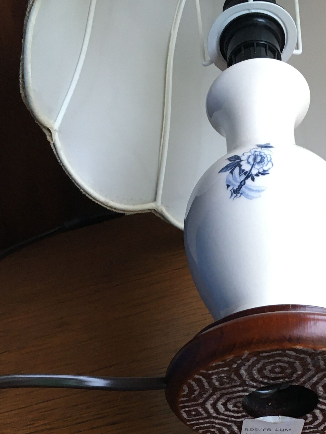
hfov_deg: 22.9
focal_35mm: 64
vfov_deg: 28.7
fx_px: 804
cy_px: 418
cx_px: 181
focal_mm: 4.15
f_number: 2.2
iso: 100
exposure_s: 1/33
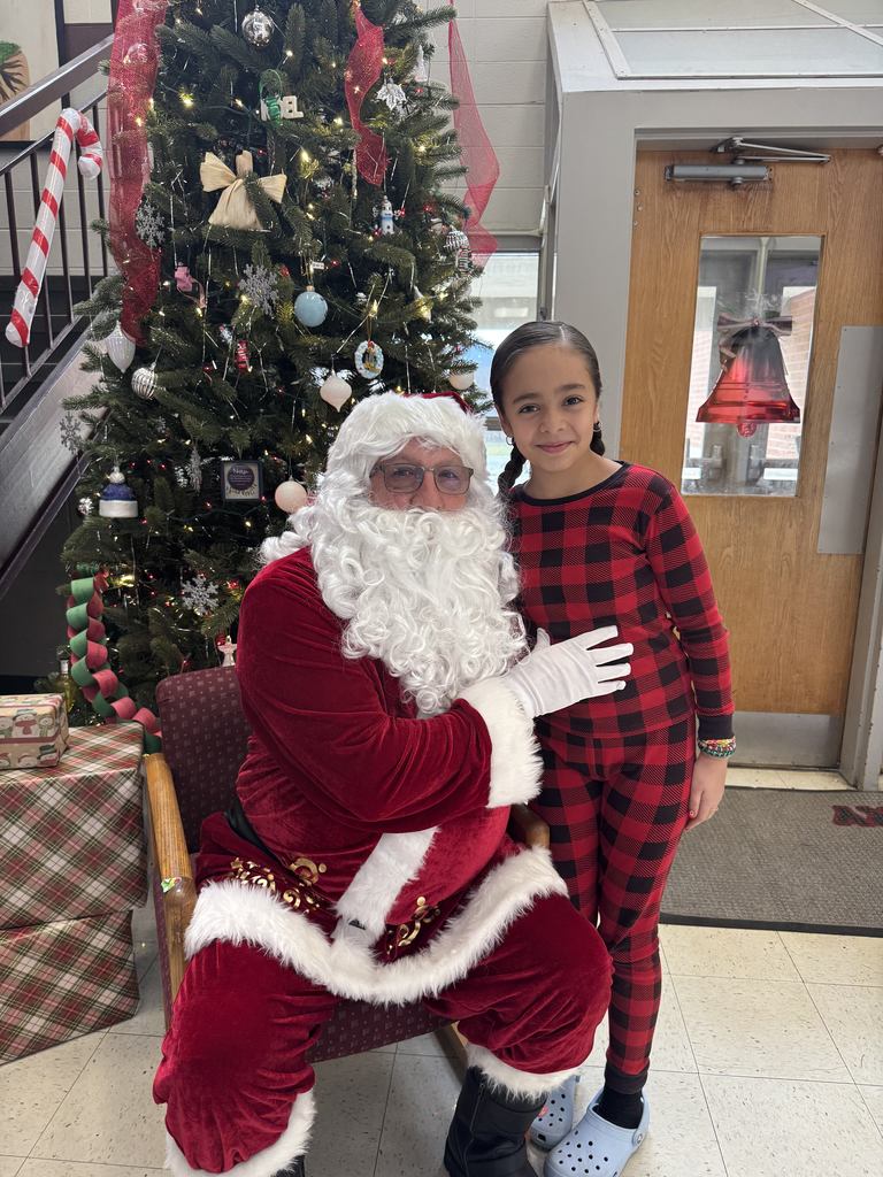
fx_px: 816
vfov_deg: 71.6
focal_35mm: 24
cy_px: 588
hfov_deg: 56.8
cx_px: 442
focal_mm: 6.76
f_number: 1.78
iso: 200
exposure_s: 1/120
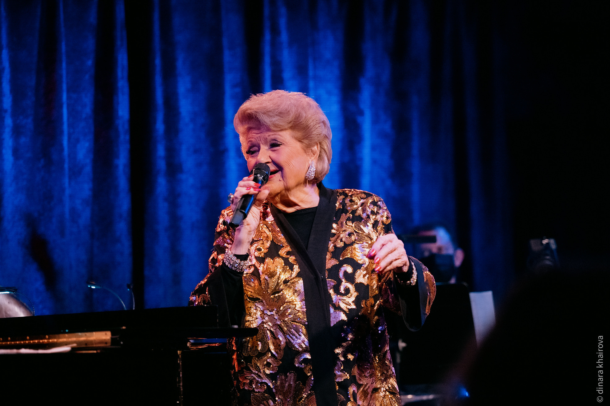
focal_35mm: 120
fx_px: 2033
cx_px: 300
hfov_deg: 17.1
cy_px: 207
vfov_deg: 11.4
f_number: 2.8
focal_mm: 115
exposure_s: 1/320
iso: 1000
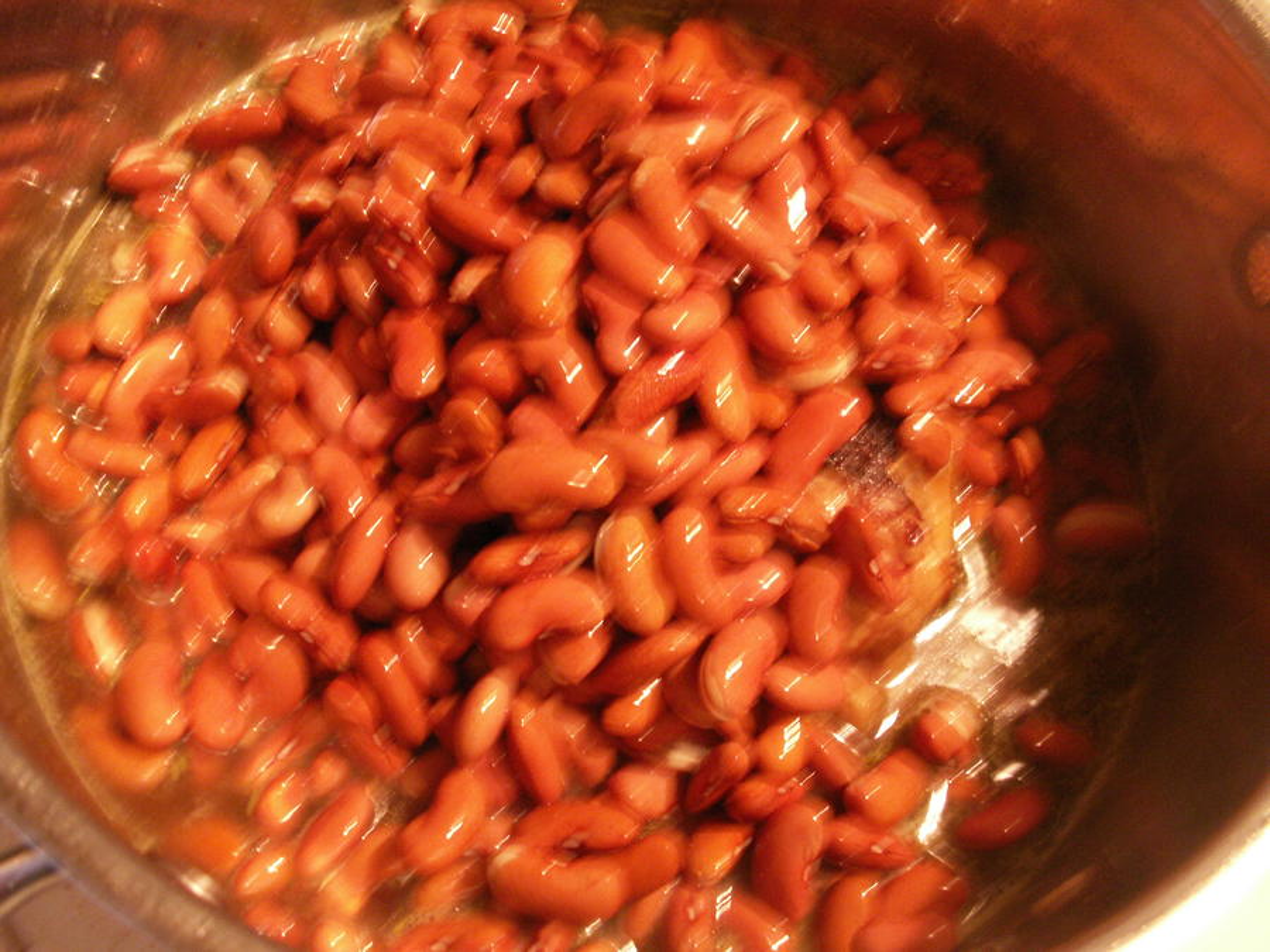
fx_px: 1284
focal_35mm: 35
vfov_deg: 40.7
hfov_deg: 52.6
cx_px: 635
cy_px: 476
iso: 160
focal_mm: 5.86
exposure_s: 1/3
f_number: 2.8
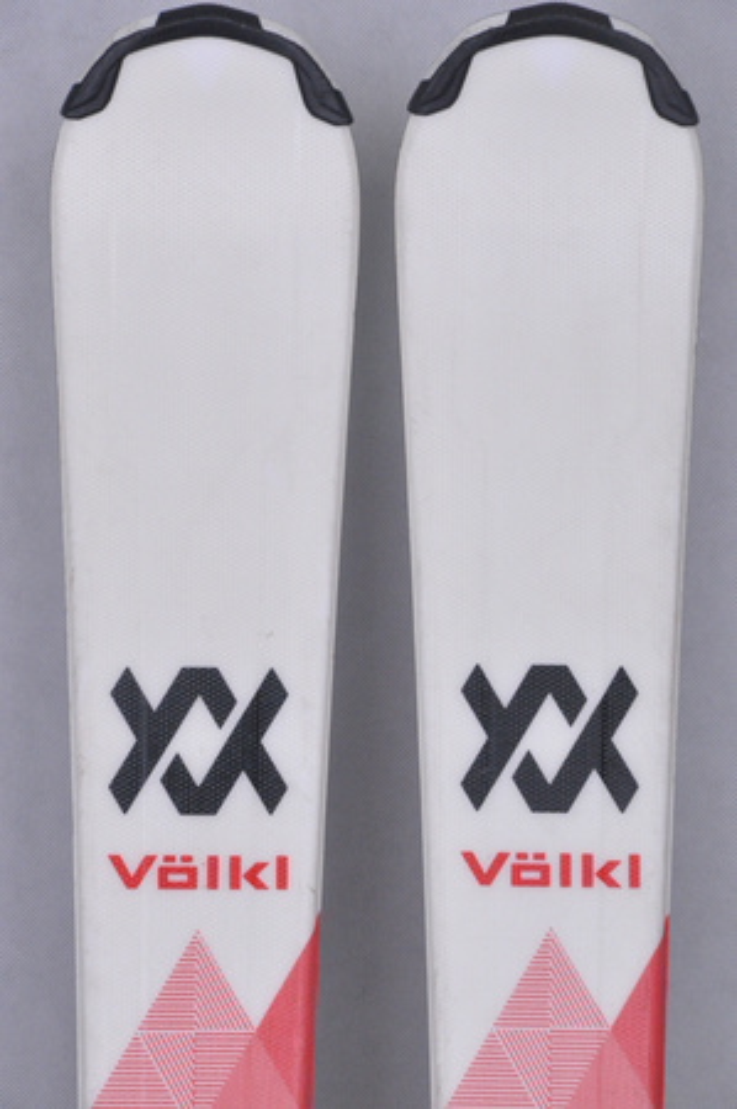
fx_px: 4847
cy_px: 554
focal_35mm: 158
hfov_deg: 8.7
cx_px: 368
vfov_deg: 13.1
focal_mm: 105
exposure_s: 1/125
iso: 3200
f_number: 9.5
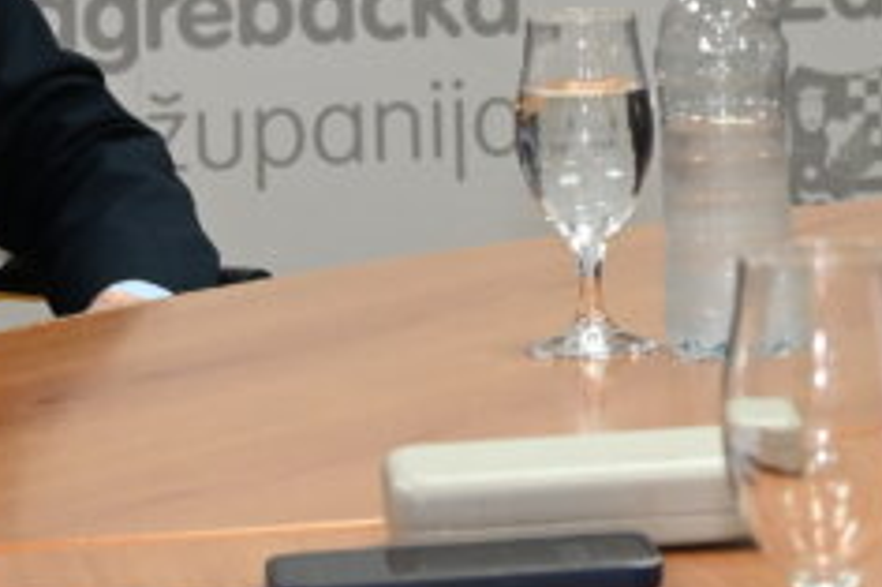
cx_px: 605
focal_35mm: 221
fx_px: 5411
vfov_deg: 6.0
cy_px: -634
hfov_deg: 9.3
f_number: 6.3
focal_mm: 51
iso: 1100
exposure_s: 1/60
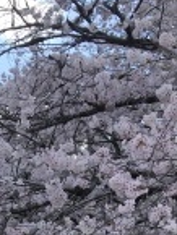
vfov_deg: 15.0
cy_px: 374
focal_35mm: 120
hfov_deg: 11.7
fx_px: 817
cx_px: -104
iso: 25
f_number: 2.2
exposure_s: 1/754
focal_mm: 4.15
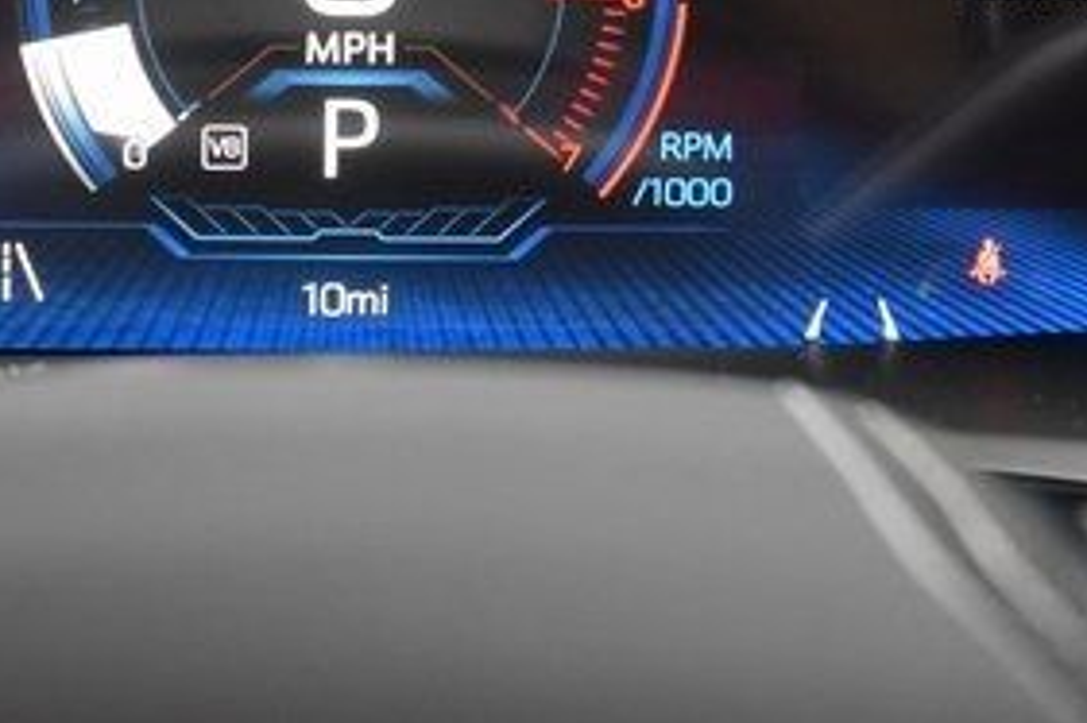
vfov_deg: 10.4
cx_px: 360
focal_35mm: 130
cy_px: -79
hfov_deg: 15.7
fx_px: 3923
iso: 3200
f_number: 4.2
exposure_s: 1/50
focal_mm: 38
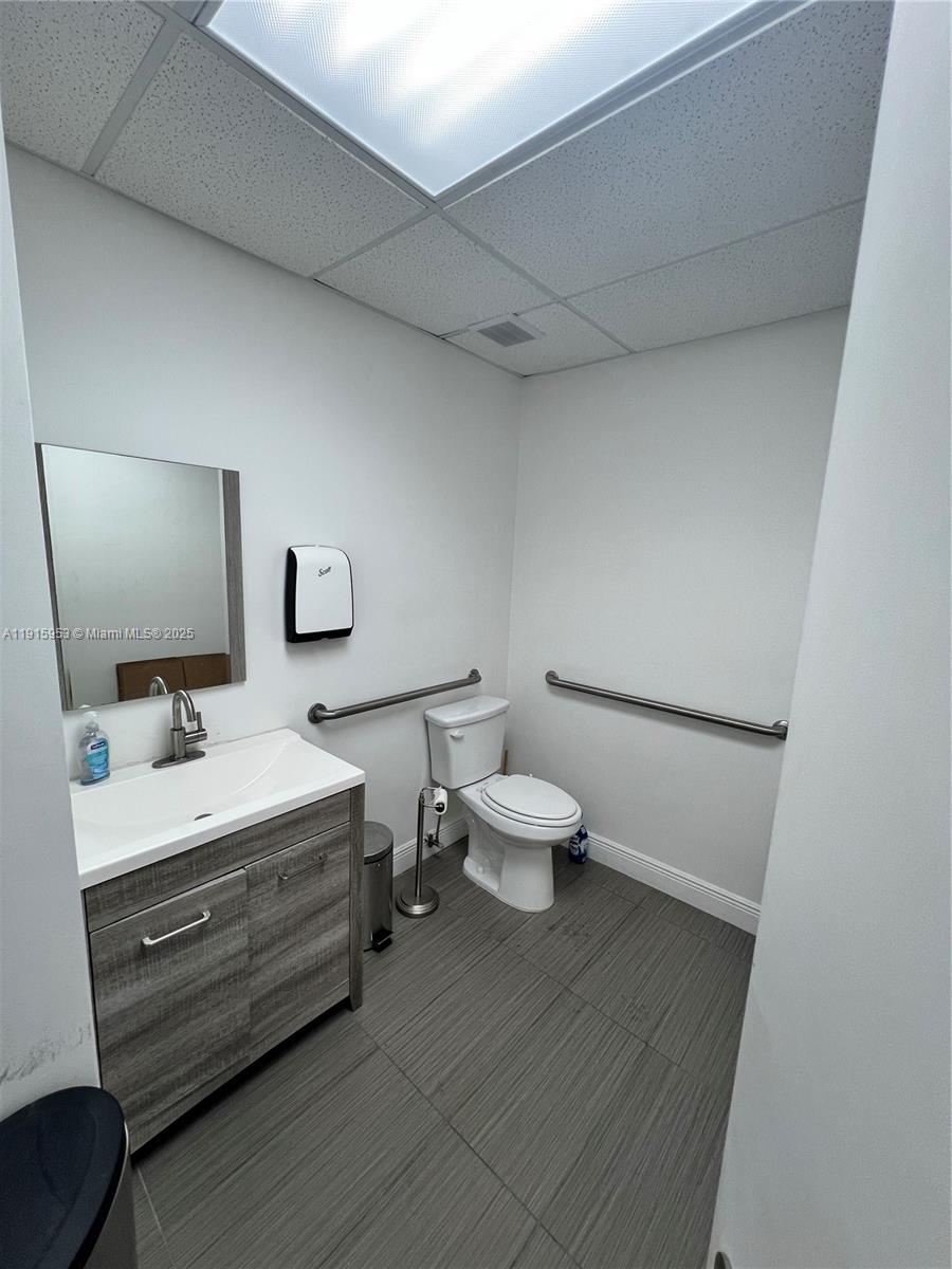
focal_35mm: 13
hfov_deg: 89.9
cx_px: 476
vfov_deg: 106.2
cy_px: 634
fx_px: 477
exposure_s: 1/122
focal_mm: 1.57
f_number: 1.8
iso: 64
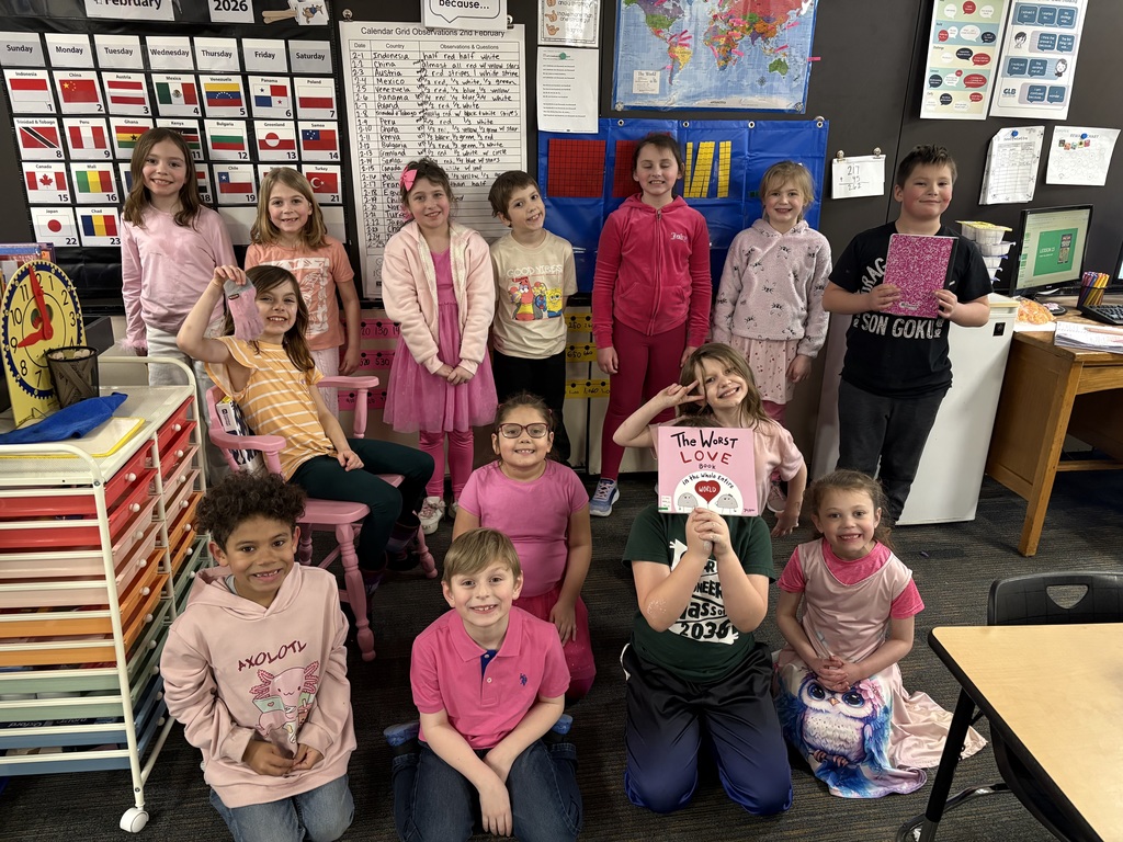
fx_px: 843
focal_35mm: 26
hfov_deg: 67.3
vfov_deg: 53.1
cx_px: 562
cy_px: 421
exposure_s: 1/60
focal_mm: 5.96
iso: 320
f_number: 1.6
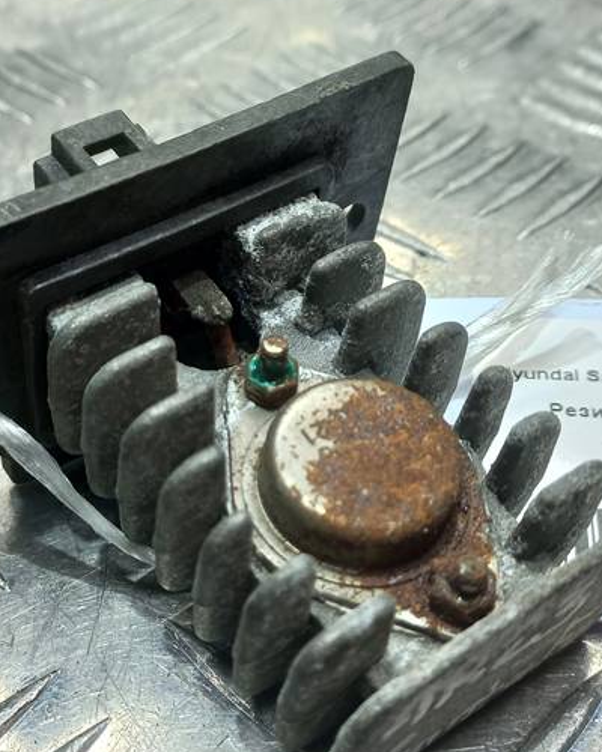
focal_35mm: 50
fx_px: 1114
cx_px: 251
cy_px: 411
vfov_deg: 37.3
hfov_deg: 30.2
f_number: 1.8
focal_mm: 4.6
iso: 32
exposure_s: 1/50
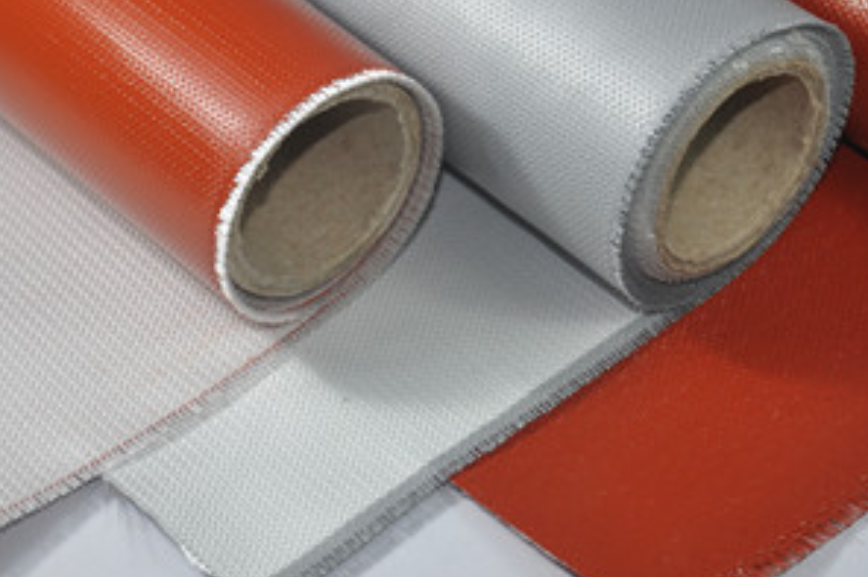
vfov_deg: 12.0
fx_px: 2743
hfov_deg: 18.0
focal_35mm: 114
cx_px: 542
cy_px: 185
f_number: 4.8
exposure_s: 1/125
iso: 250
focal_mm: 45
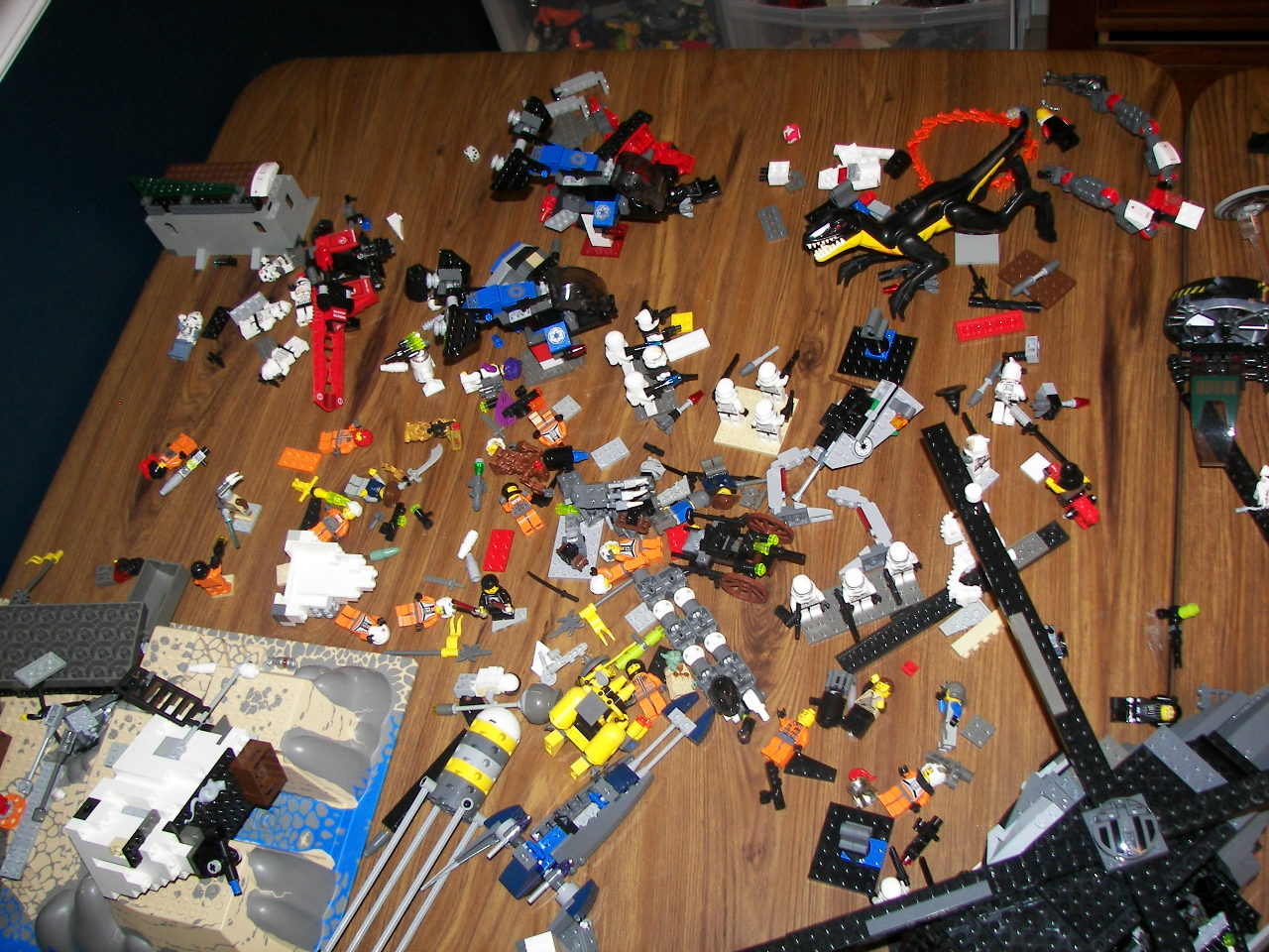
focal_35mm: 36
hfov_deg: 51.4
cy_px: 476
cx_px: 634
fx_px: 1320
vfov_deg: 39.7
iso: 100
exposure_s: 1/30
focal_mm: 6
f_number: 2.8
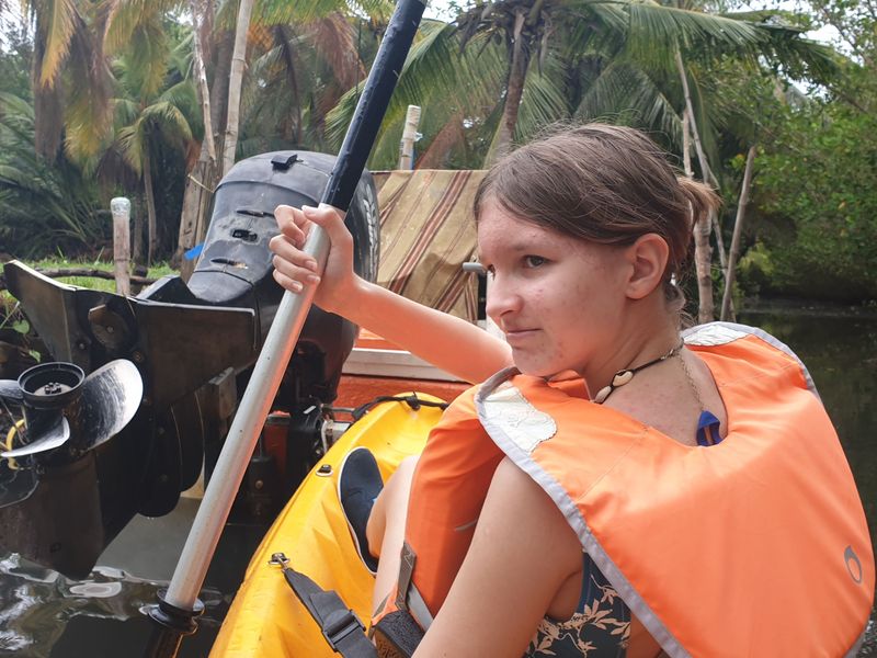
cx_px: 438
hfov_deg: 67.3
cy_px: 329
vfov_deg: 53.1
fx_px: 659
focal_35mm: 26
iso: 50
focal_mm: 4.3
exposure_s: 1/190
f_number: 2.4
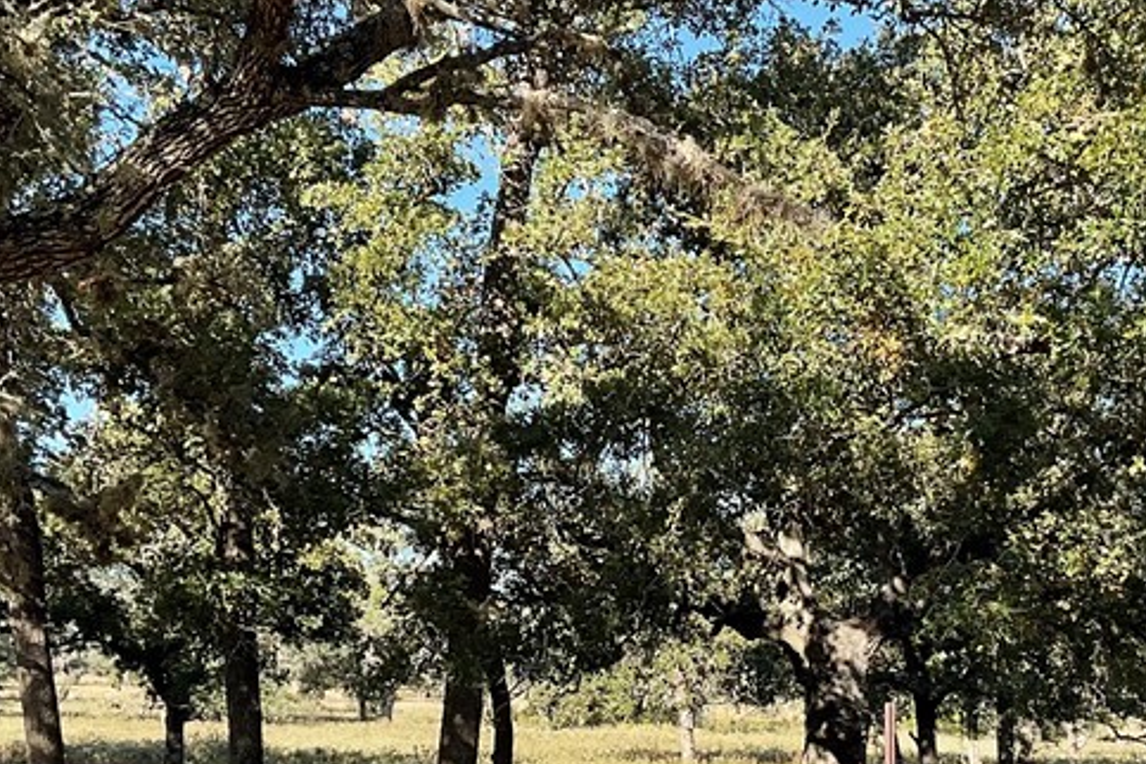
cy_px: 586
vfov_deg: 21.0
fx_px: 2037
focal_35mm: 64
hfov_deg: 31.4
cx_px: 669
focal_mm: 3
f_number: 1.8
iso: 16
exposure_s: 1/759
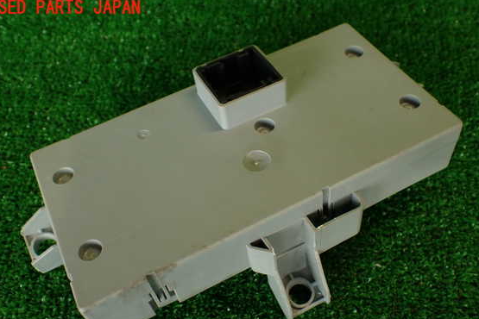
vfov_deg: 36.7
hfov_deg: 53.1
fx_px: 479
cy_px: 191
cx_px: 243
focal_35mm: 36
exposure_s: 1/60
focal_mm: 5.79
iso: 125
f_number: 2.4
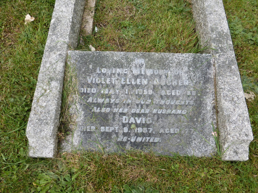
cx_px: 129
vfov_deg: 54.9
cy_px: 96
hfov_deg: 69.4
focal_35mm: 25
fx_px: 186
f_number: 4
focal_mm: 4.3
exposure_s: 1/250
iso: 100
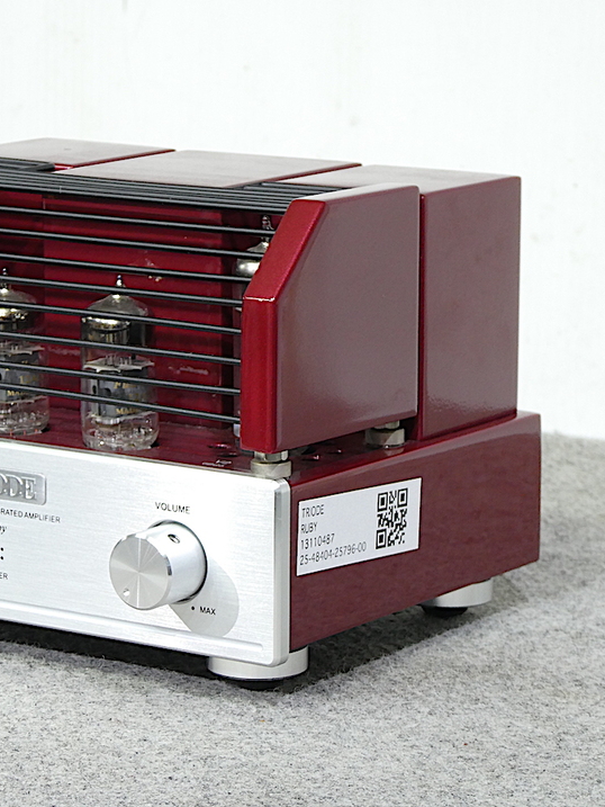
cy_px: 403
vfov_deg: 12.8
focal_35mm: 154
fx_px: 3588
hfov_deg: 9.6
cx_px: 141
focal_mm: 20.6
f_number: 5.1
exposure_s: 1/4
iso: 200
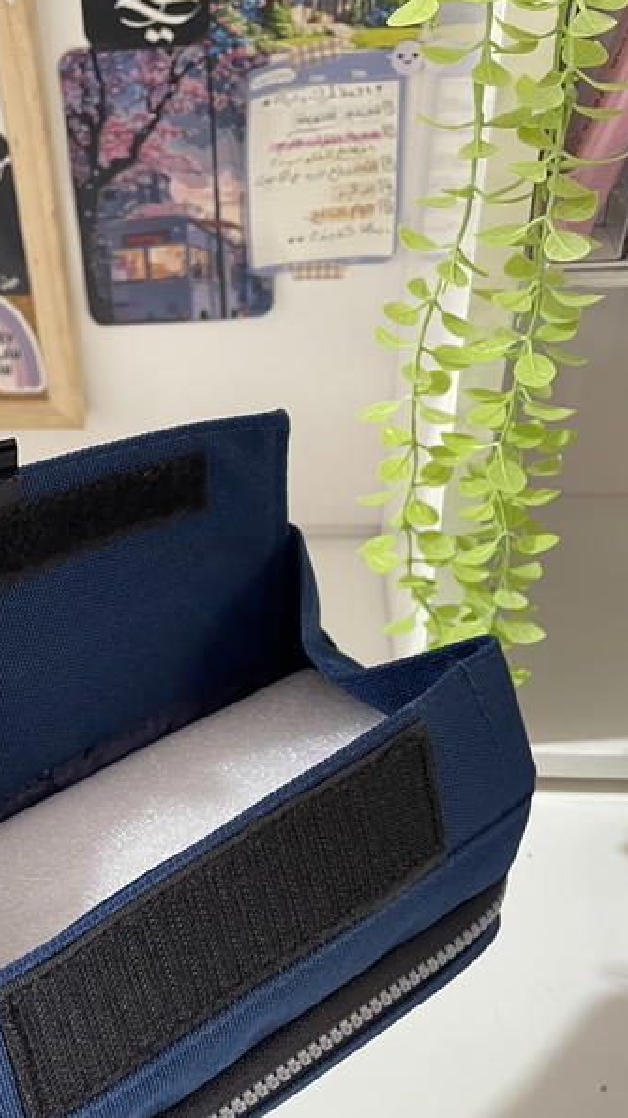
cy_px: 642
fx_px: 1126
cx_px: 122
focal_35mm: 38
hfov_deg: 30.4
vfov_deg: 52.6
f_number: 1.6
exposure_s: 1/60
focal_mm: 4.2
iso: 250
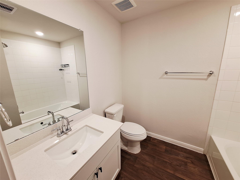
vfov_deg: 89.9
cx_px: 120
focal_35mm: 13
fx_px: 90
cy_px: 90
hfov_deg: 106.2
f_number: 2.2
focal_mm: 1.74
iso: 125
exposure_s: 1/40
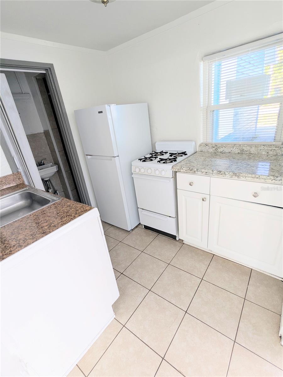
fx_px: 174
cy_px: 188
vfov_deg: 94.5
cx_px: 142
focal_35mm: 16
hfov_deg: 78.1
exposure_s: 1/120
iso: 41
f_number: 2.2
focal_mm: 2.35
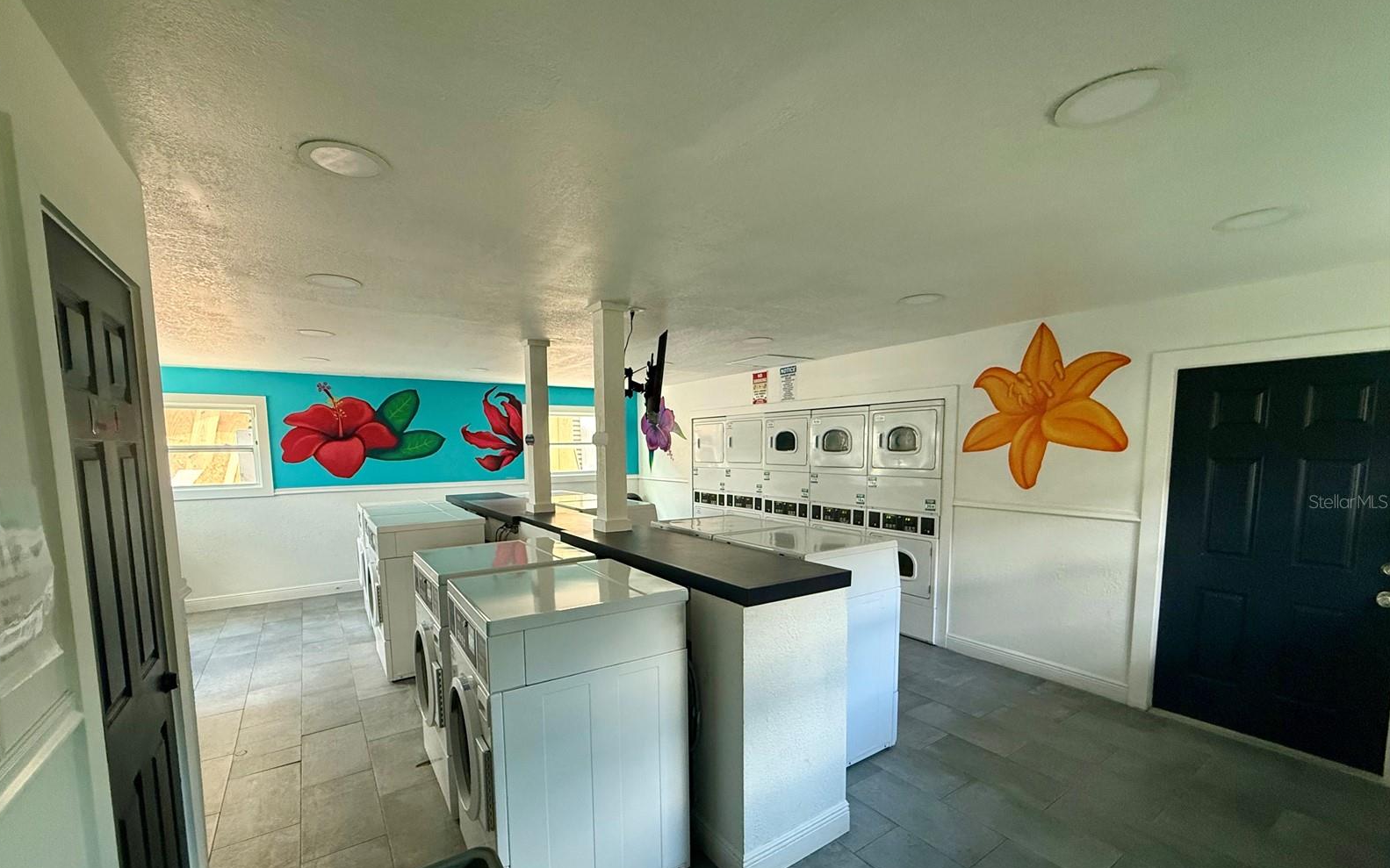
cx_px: 689
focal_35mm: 15
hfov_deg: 101.5
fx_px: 568
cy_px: 501
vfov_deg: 74.3
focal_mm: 2.22
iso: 320
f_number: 2.2
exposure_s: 1/97
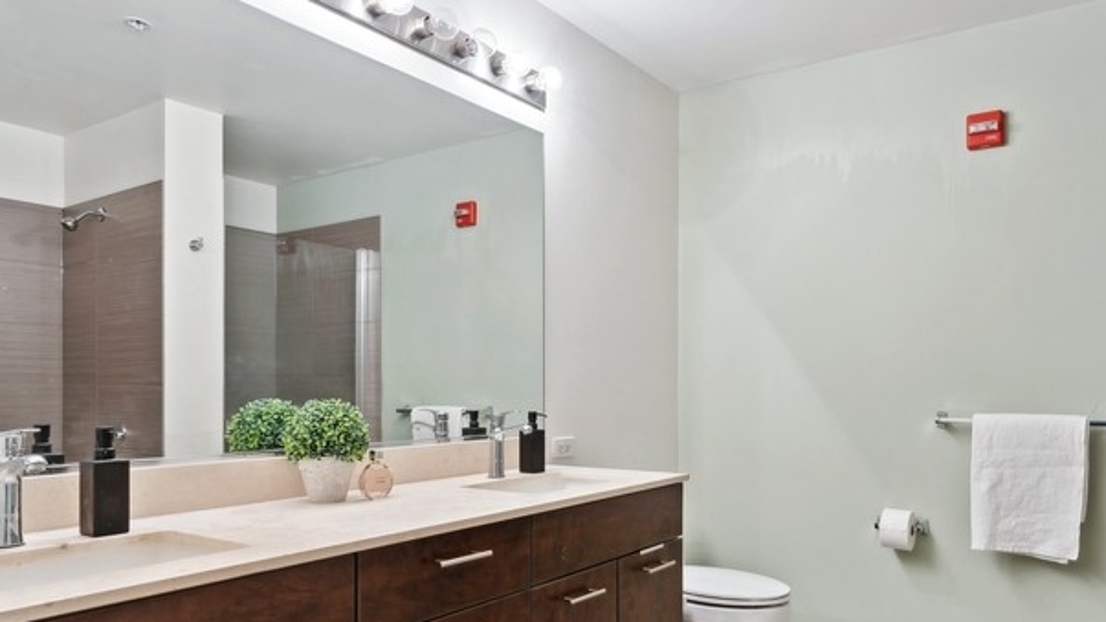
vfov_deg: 45.6
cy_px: 391
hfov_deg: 73.1
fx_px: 733
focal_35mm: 25
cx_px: 673
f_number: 7.1
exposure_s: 1/15
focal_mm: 16
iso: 320
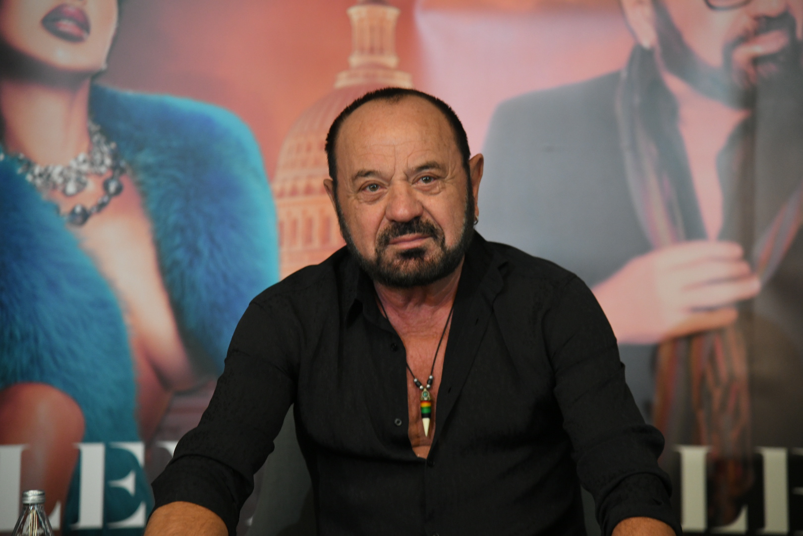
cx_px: 402
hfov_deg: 17.1
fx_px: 2676
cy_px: 268
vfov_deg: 11.4
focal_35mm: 120
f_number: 4
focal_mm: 120
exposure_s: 1/80
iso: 2000
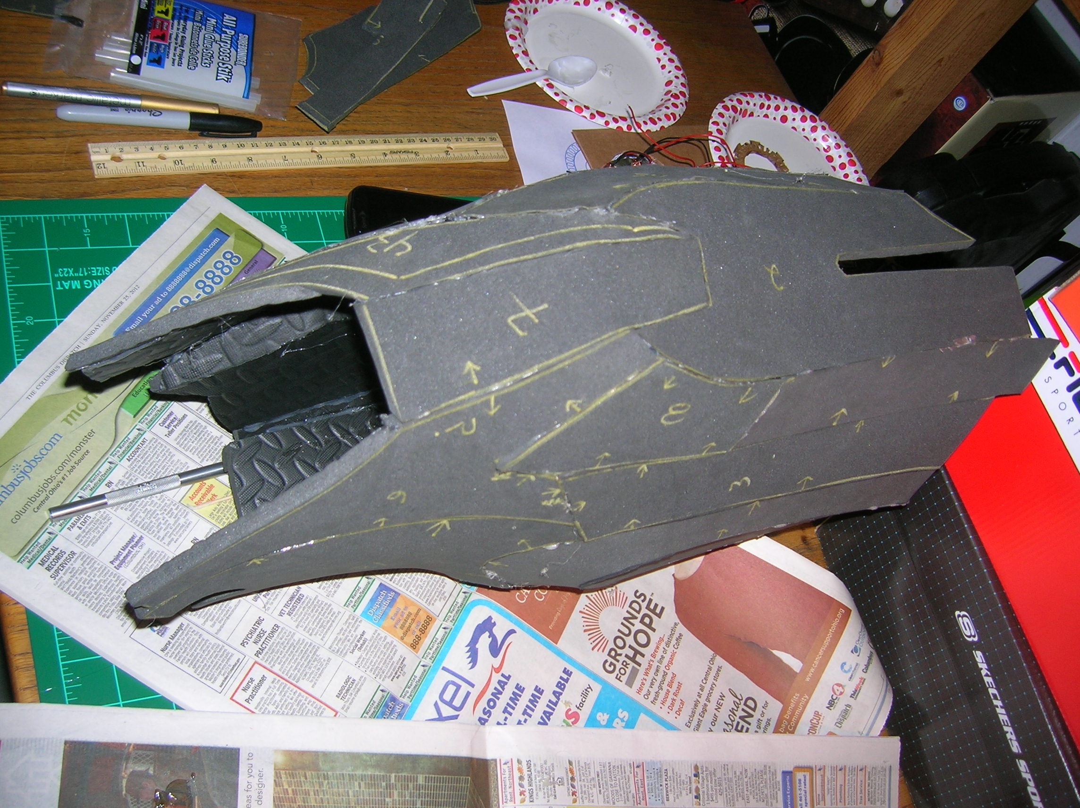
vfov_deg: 41.7
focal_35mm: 34
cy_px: 404
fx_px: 1060
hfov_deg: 54.0
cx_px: 540
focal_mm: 5.7
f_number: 2.9
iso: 50
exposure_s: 1/60.1
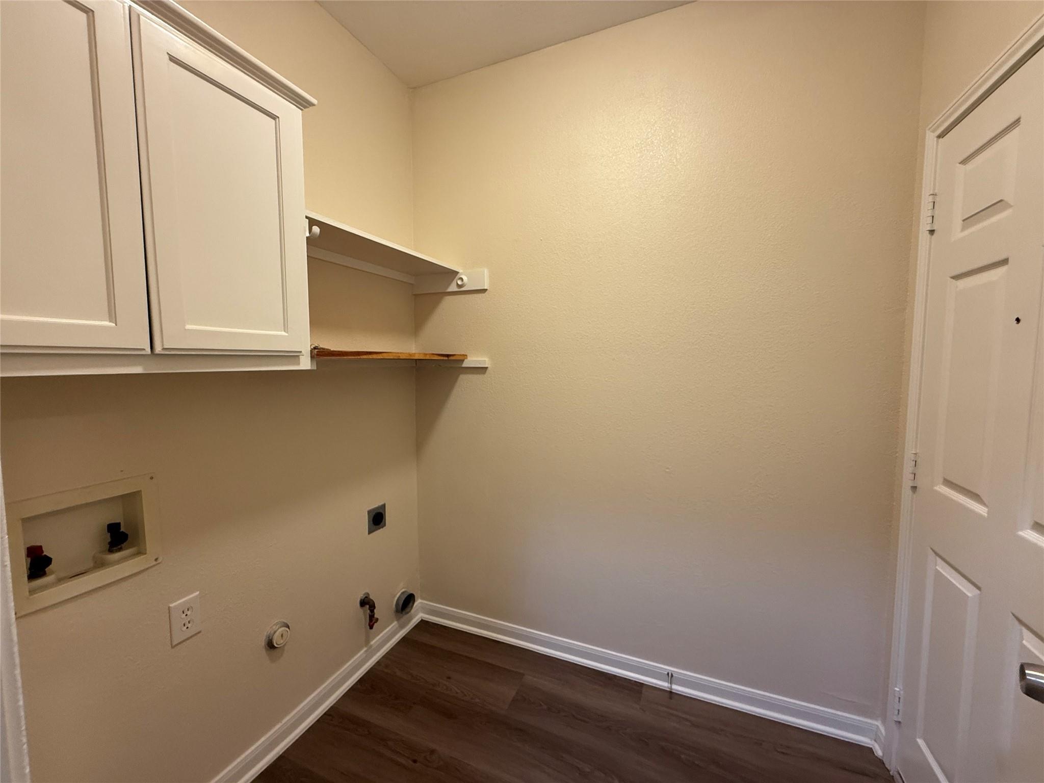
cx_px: 522
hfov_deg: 102.1
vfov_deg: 85.7
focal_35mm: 14
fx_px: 422
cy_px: 392
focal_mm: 2.22
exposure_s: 1/60
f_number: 2.2
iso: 200
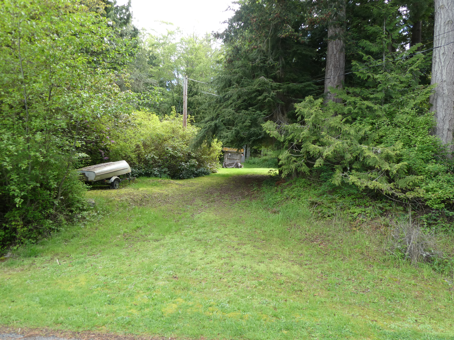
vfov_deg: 56.8
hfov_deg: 71.6
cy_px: 170
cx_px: 227
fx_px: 315
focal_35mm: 24
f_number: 3.3
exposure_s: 1/60
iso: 80
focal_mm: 4.3
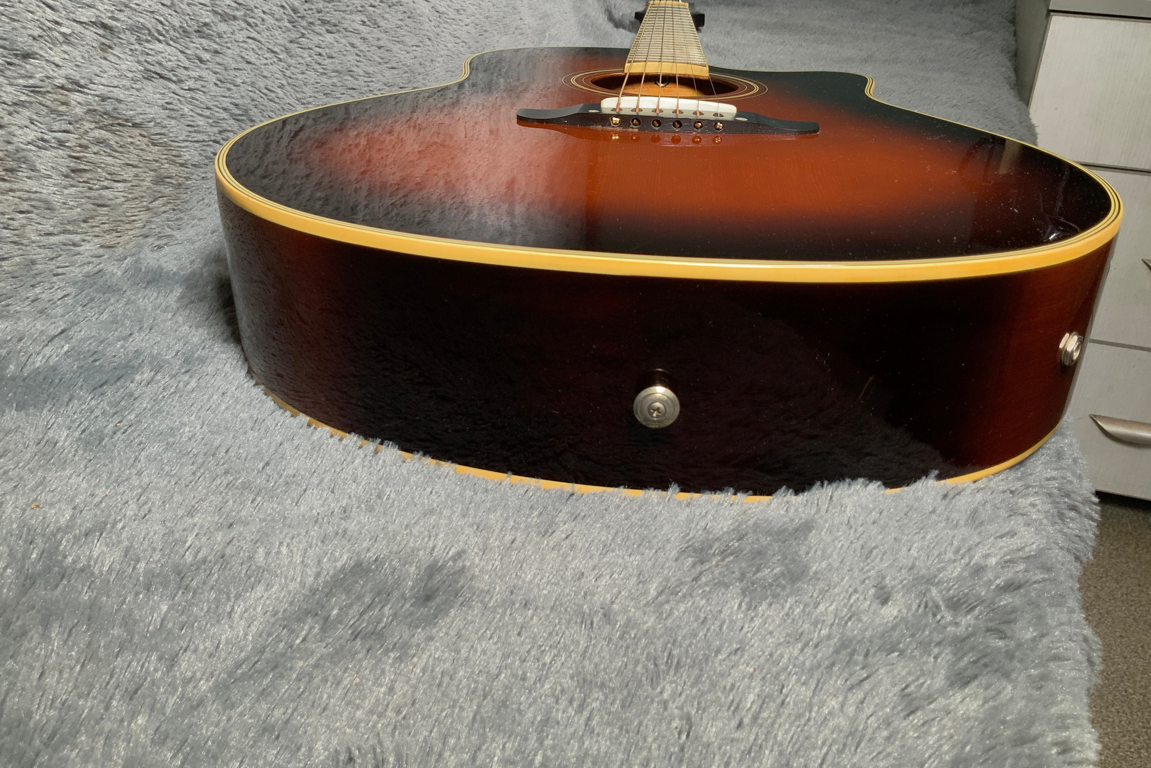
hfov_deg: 60.3
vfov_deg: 42.3
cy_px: 357
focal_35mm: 31
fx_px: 991
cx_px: 585
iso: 64
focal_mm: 3
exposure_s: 1/104
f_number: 1.8
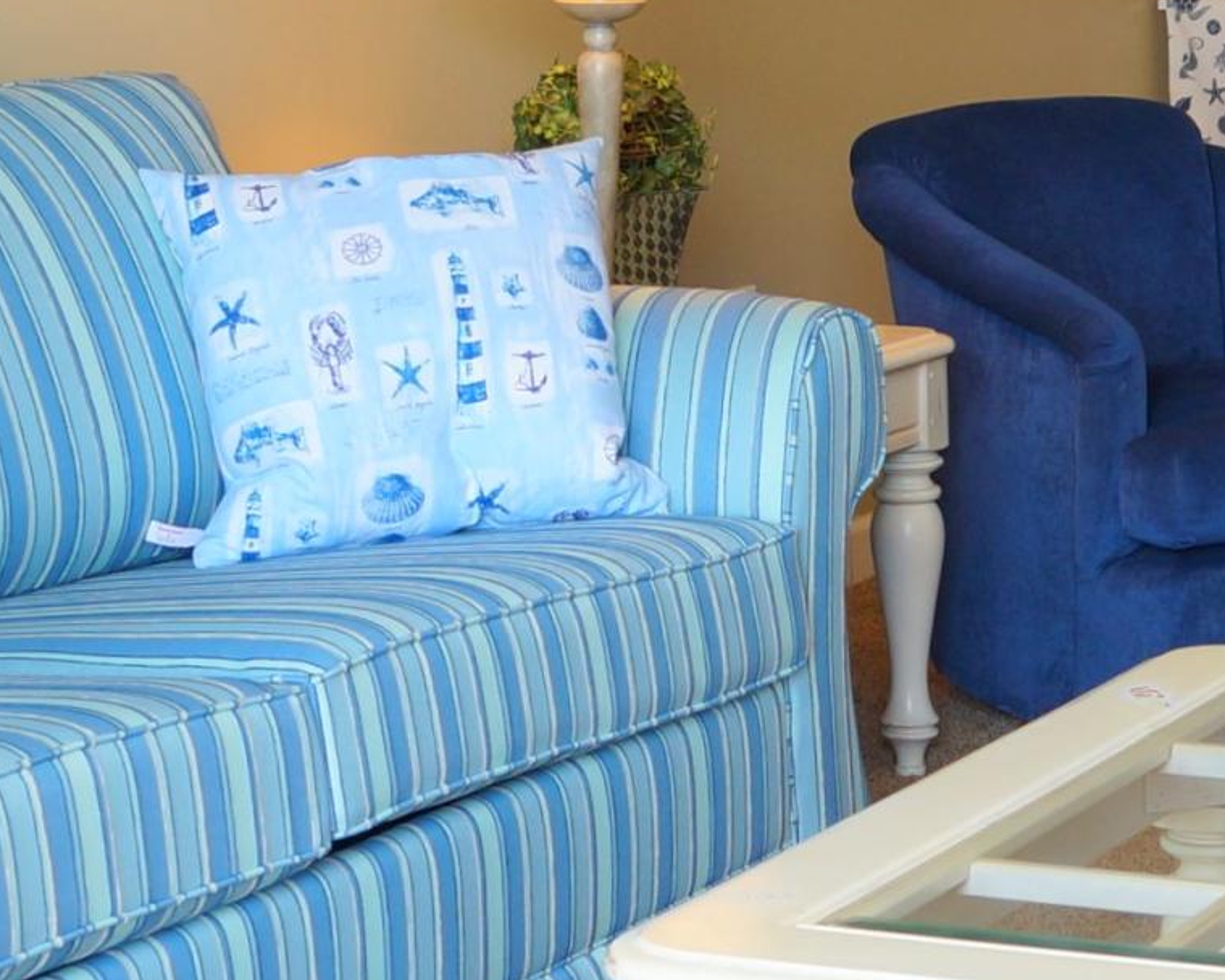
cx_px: 970
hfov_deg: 19.0
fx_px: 3625
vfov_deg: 15.4
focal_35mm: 100
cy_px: 406
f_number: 4
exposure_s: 1/60
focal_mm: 18
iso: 250
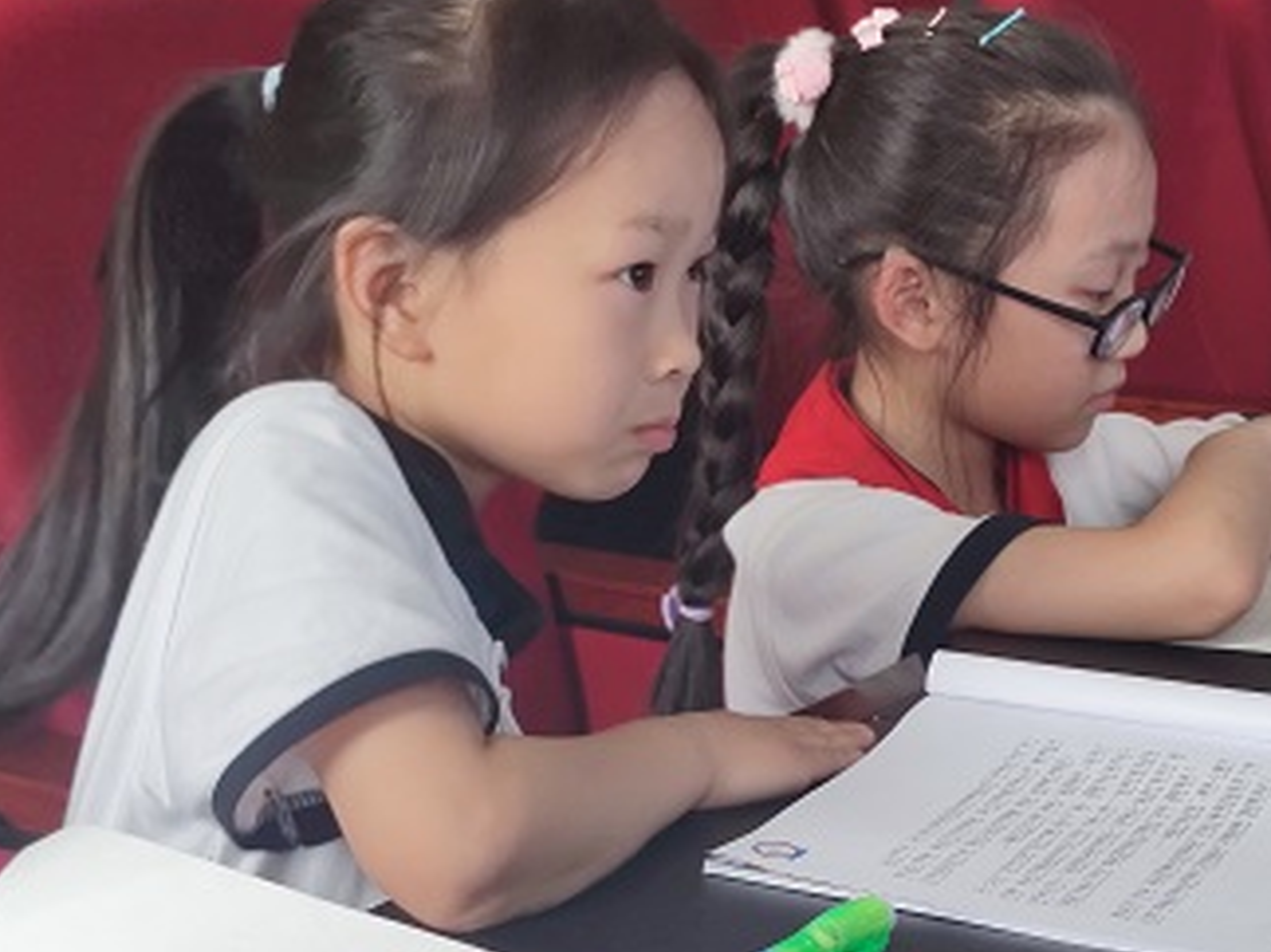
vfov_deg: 18.9
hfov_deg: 25.0
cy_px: 519
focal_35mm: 78
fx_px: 2863
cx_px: 716
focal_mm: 6.72
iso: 89
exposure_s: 1/100
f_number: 1.69
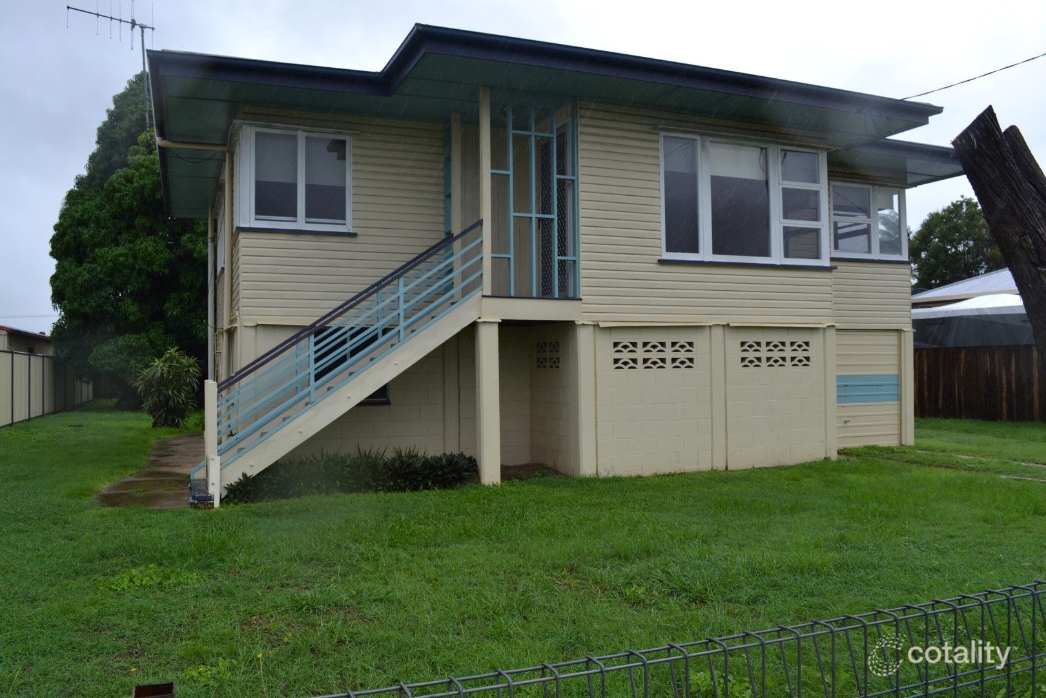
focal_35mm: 27
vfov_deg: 47.9
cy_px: 349
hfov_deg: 67.4
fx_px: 784
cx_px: 523
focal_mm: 18
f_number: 7.1
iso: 100
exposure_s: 1/200
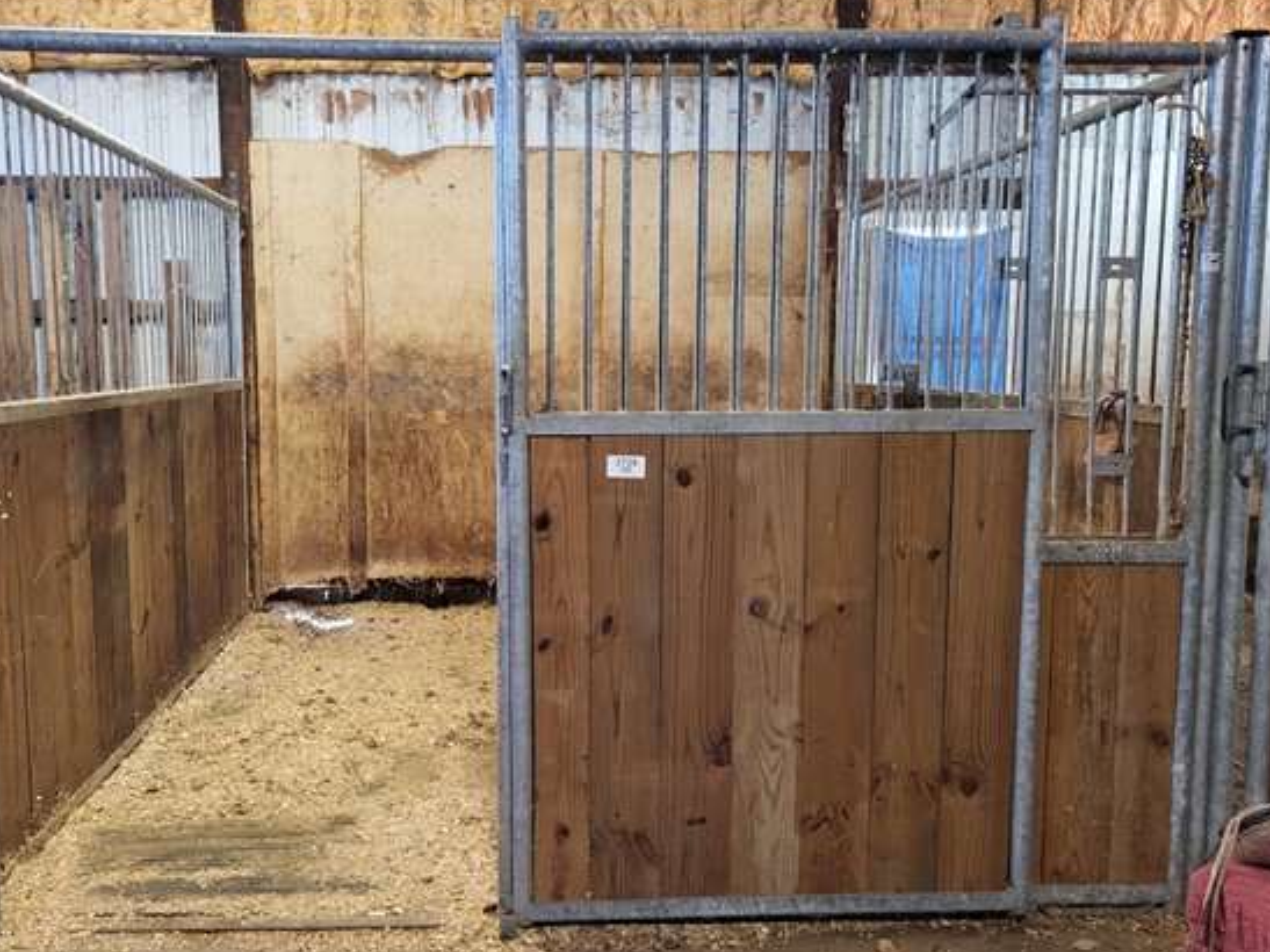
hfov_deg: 59.8
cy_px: 477
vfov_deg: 46.8
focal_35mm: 30
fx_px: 1100
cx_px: 565
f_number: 1.8
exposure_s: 1/40
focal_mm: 5.4
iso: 400
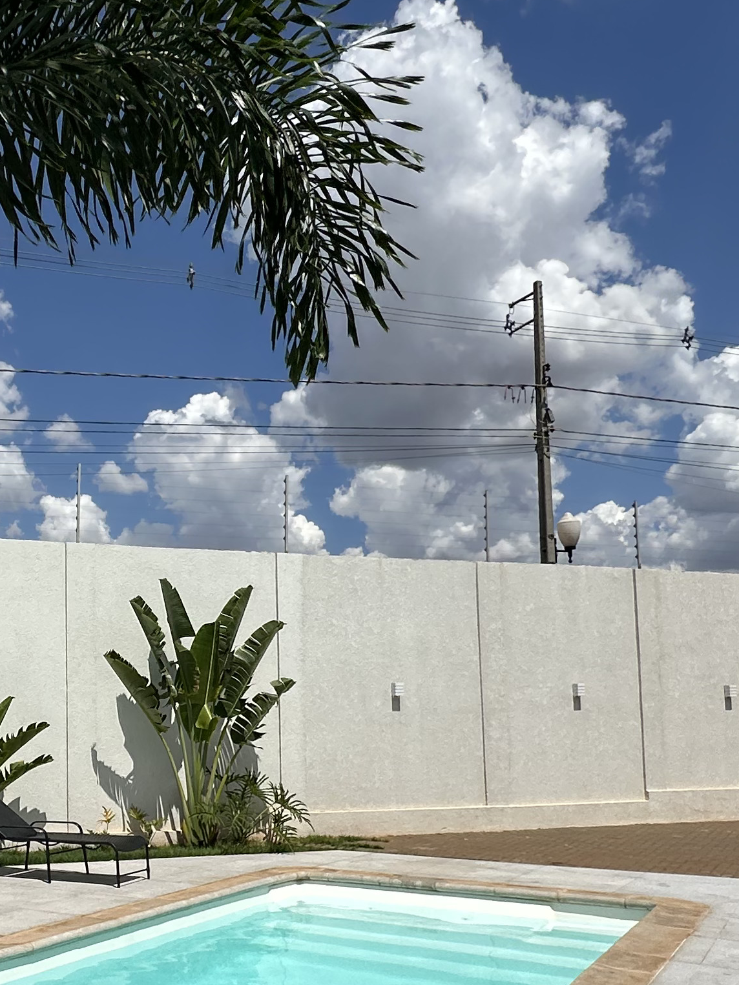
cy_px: 642
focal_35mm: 37
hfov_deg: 36.4
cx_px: 80
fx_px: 1053
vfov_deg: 49.4
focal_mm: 2.22
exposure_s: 1/6494
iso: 50
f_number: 2.2
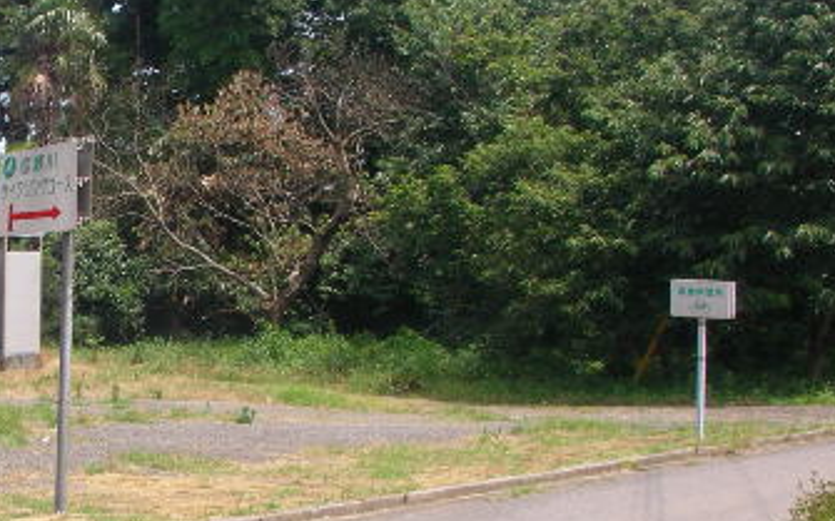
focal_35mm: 75
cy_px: 214
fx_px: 1706
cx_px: 169
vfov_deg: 17.4
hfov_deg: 27.0
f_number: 2.8
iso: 64
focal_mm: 5.7
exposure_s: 1/200
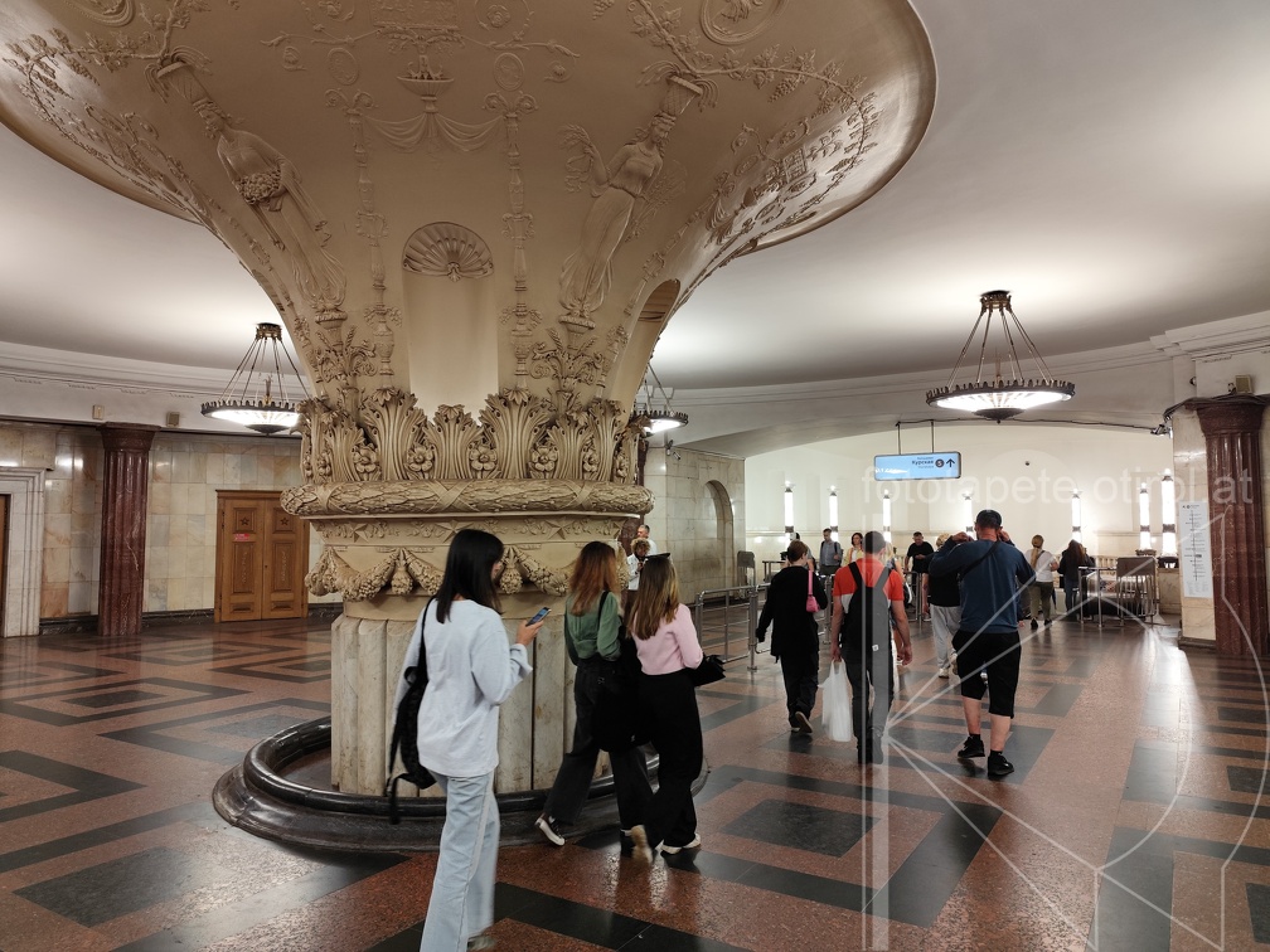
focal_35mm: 23
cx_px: 635
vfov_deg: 58.9
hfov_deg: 73.9
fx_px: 844
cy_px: 476
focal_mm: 6.19
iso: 200
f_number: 1.65
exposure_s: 1/100
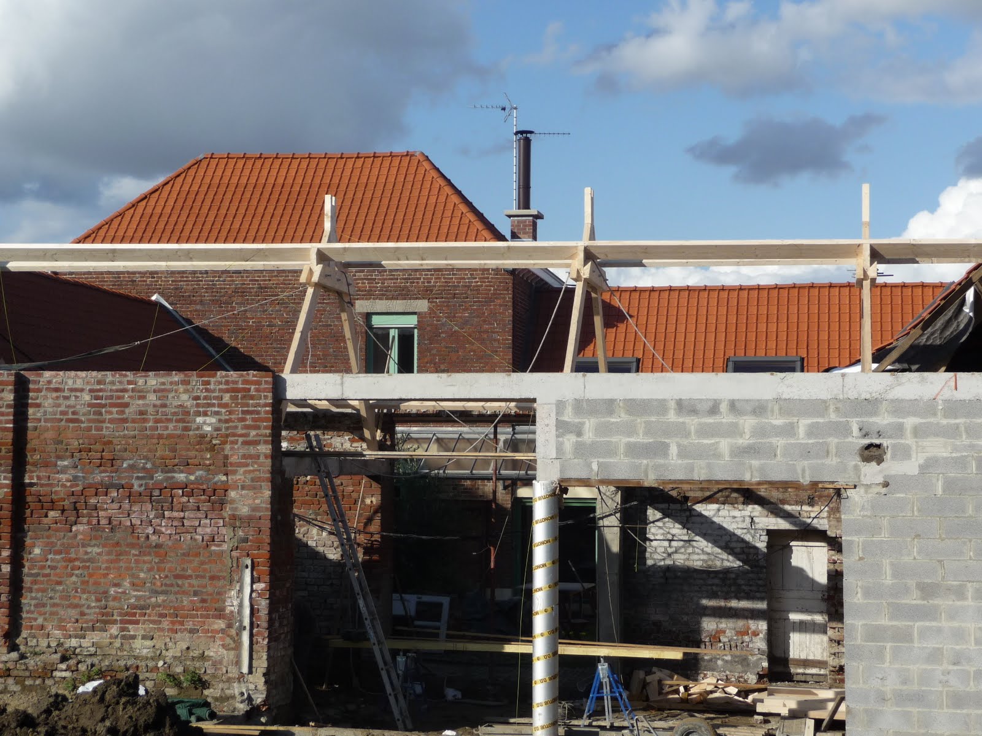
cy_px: 368
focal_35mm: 67
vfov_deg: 21.9
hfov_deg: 29.0
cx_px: 491
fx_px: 1901
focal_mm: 11.3
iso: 100
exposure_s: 1/800
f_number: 4.5
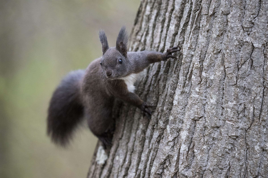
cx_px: 134
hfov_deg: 3.4
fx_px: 4466
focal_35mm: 600
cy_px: 89
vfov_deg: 2.3
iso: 4500
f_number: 5
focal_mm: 600
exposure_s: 1/2000
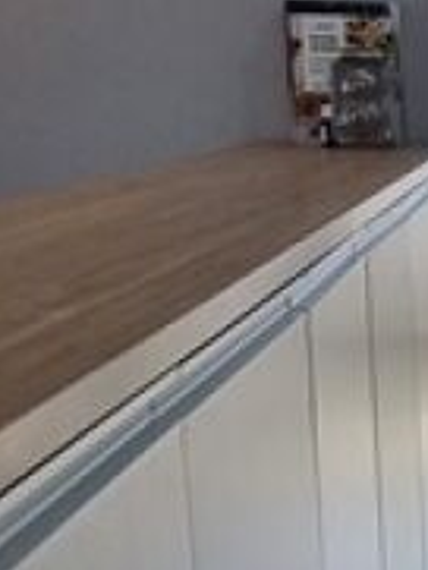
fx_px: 1136
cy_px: 324
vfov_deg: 28.1
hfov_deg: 16.7
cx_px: 825
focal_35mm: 69
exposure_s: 1/120
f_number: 2.2
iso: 64
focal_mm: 1.74
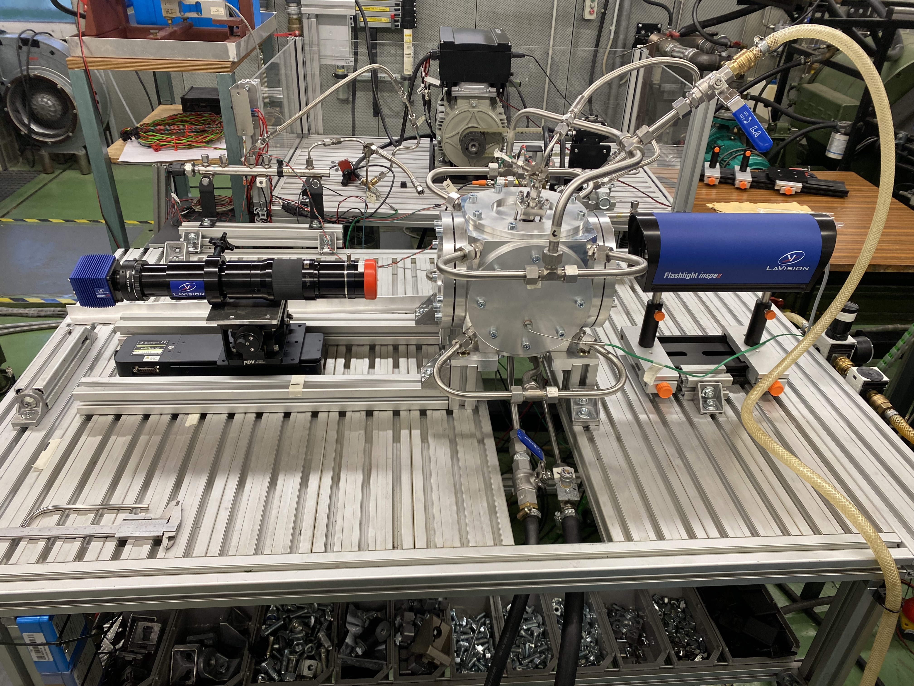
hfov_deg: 67.3
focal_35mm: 26
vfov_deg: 53.1
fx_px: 687
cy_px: 343
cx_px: 457
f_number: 1.8
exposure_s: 1/100
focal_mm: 4.25
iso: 100
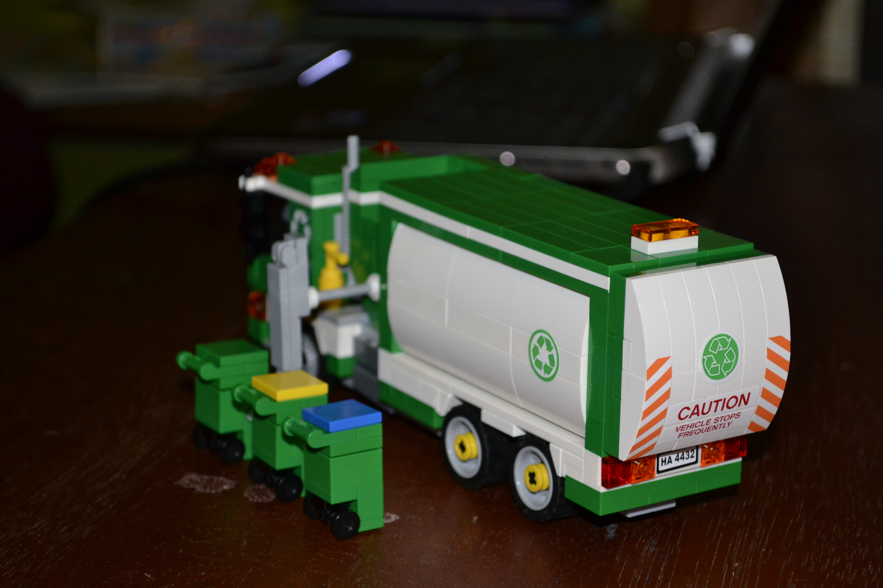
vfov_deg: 16.6
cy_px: 294
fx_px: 2023
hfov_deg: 24.6
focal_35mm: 82
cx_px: 442
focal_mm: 55
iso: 1600
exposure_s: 1/60
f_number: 5.6
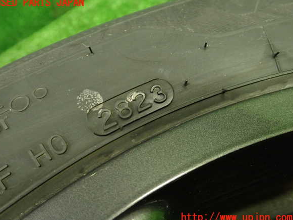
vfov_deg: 45.4
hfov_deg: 58.4
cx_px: 144
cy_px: 110
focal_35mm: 31
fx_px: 262
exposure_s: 1/30
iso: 400
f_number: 2.3
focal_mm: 5.4
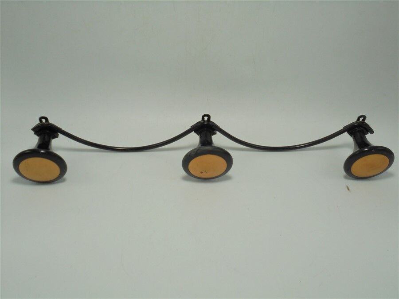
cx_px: 200
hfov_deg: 49.0
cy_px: 150
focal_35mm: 38
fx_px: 438
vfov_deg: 37.7
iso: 100
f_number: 4.2
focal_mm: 6.9
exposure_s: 1/125
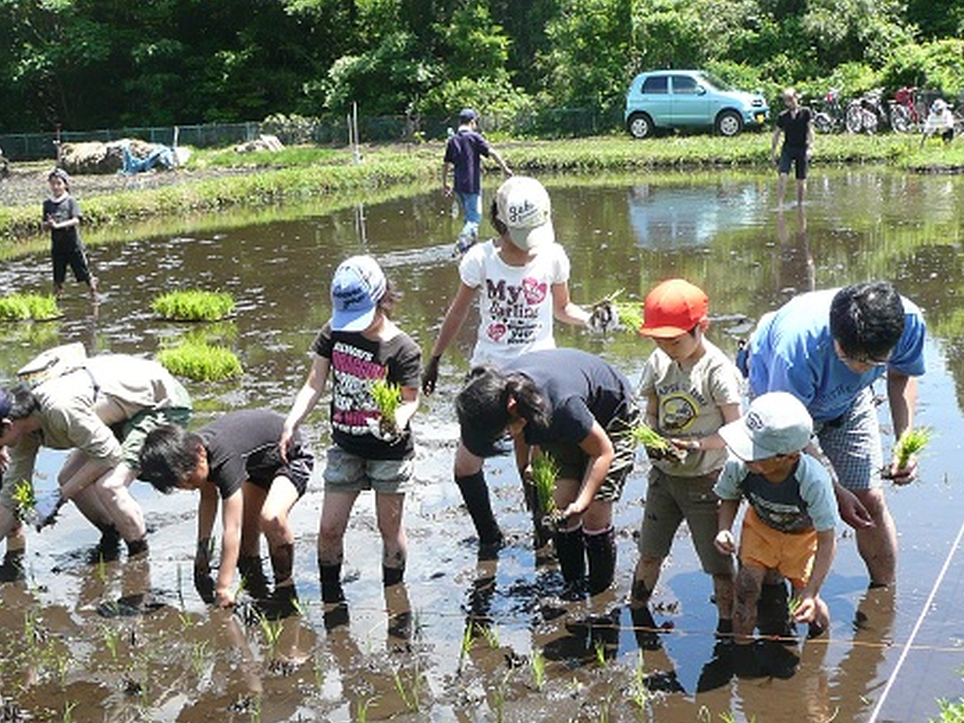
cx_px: 486
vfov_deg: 28.5
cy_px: 431
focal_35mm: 51
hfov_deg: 37.5
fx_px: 1420
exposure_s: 1/250
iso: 100
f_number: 3.4
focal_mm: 4.9
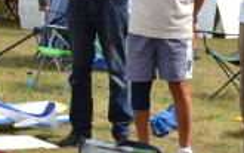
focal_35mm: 163
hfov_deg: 12.8
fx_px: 1084
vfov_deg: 8.0
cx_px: 27
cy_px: -29
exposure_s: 1/250
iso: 100
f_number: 8
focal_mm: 22
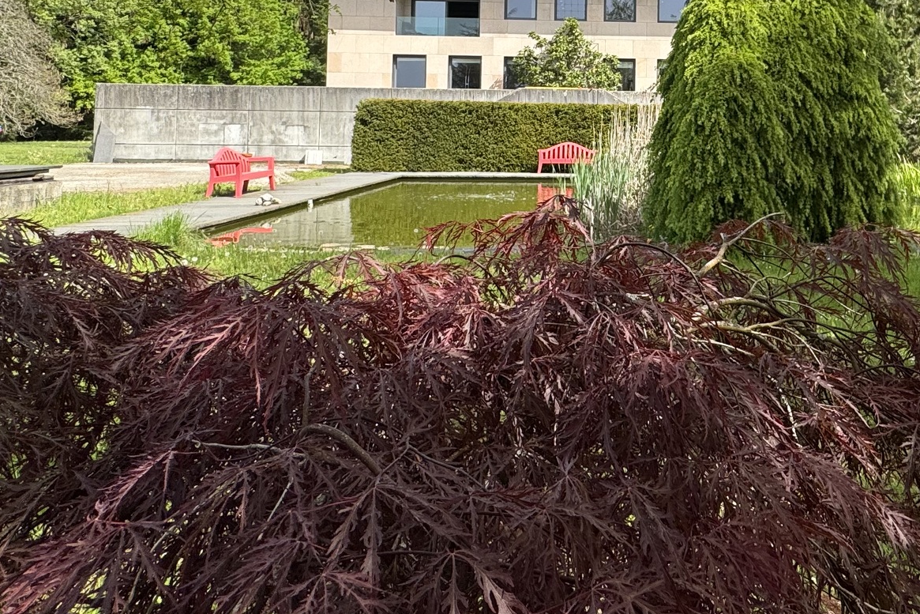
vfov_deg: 39.0
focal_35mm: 32
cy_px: 93
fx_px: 818
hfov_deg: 56.6
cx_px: 656
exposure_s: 1/868
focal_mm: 2.22
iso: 50
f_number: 2.2
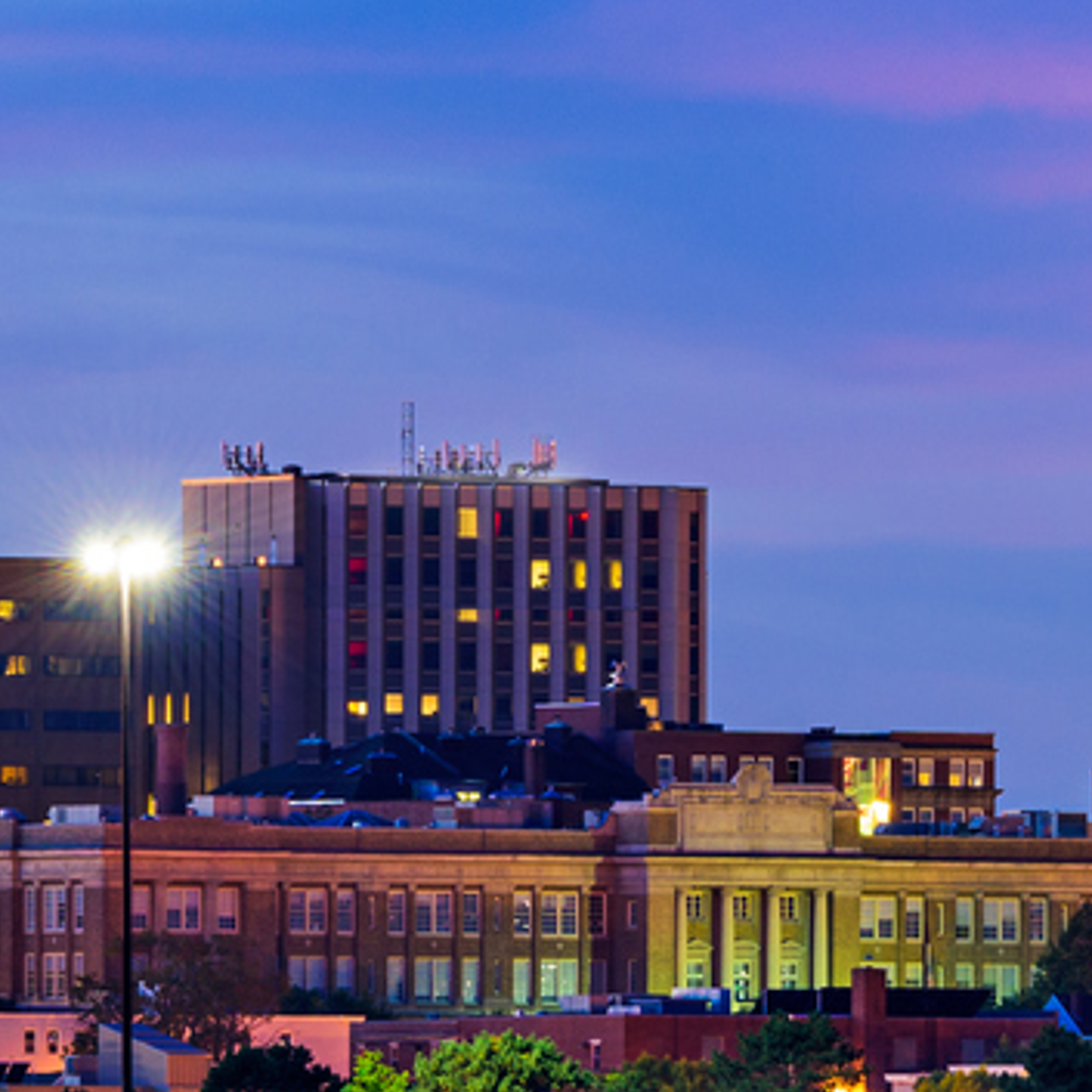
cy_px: 810
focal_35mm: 969
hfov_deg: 1.8
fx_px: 34584
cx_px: 1171
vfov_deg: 1.8
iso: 64
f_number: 13
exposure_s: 60
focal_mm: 190
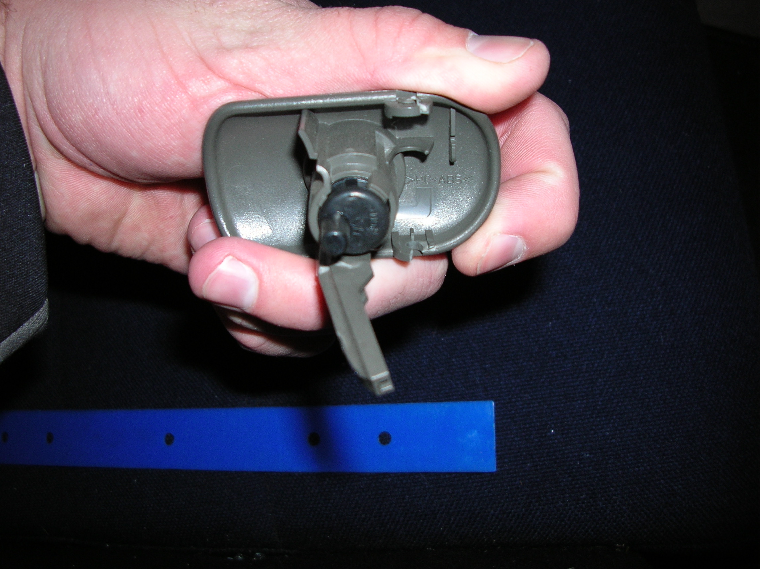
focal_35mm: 35
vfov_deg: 40.6
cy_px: 284
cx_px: 380
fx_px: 768
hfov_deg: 52.7
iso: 50
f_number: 2.8
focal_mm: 5.8
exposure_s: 1/60.1
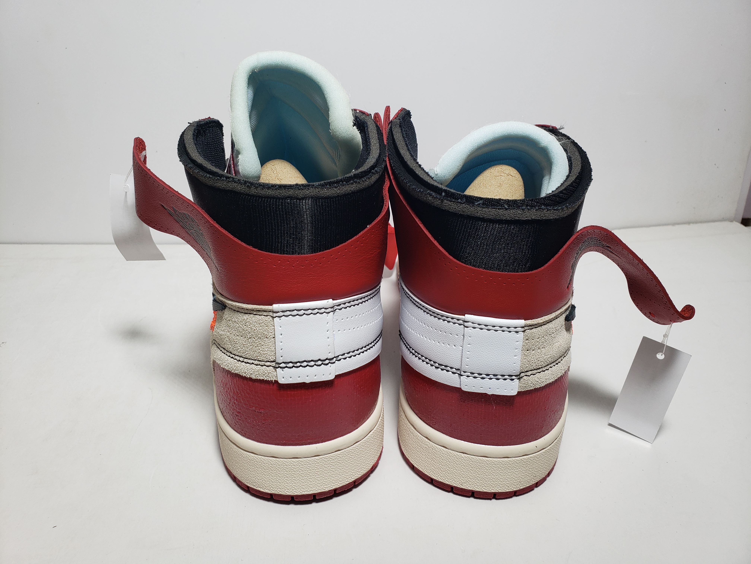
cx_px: 376
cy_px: 282
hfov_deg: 67.3
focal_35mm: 26
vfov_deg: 53.1
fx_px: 564
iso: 50
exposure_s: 1/197
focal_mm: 4.3
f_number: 2.4
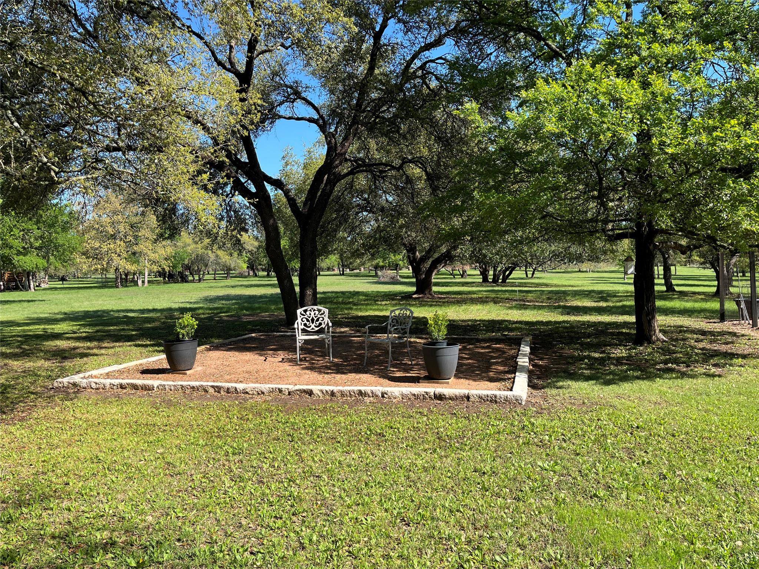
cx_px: 380
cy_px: 284
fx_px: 570
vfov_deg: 53.1
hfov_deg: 67.3
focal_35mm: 26
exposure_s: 1/1422
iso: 50
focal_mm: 5.1
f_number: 1.6
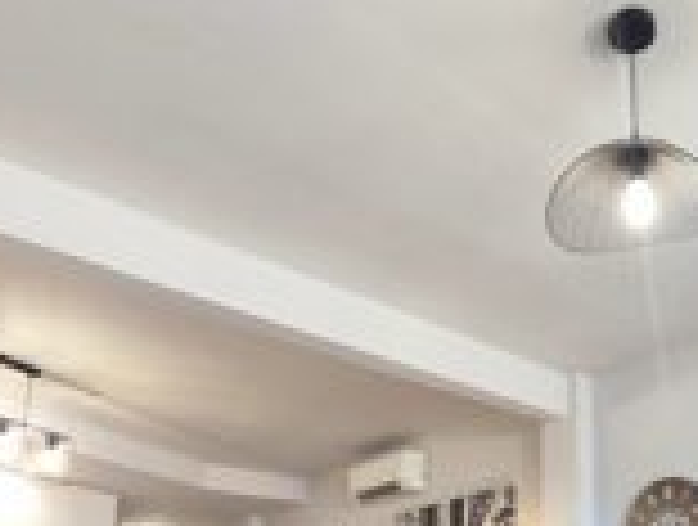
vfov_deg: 35.1
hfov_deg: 47.3
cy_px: 530
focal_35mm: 37
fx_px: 748
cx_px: 561
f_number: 2.2
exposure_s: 1/50
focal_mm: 1.65
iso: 177
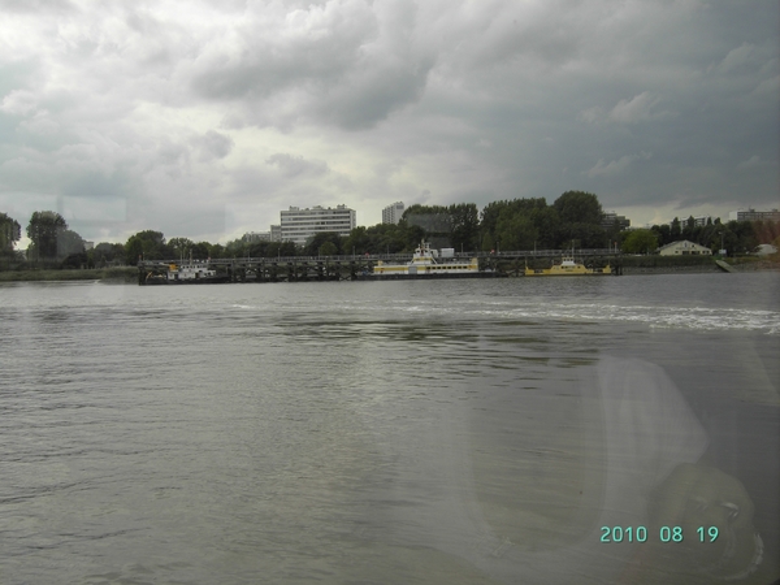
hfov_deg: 52.6
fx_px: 789
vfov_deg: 40.7
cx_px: 390
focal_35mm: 35
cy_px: 292
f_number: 5.6
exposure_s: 1/200
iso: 50
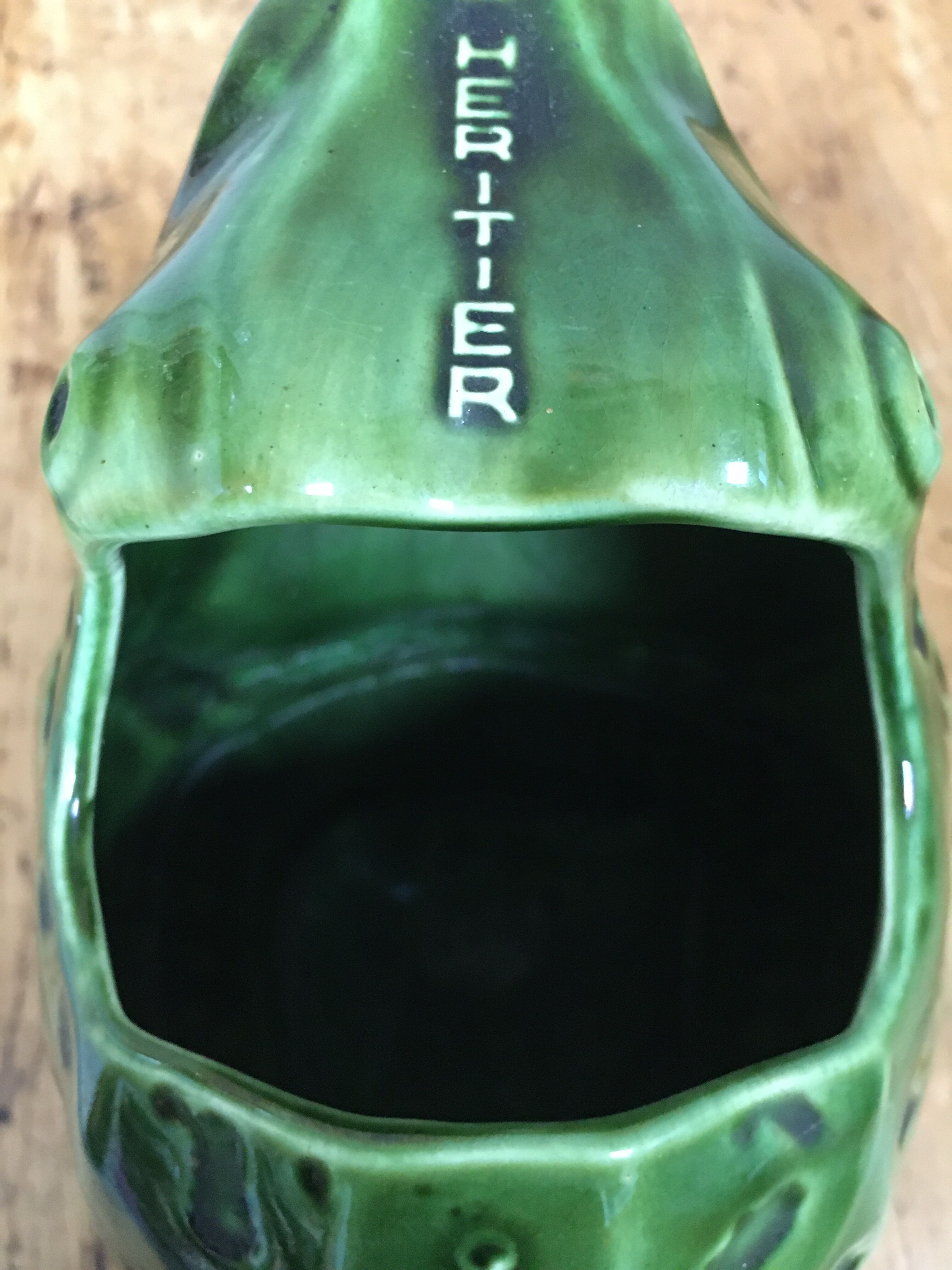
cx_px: 476
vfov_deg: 61.7
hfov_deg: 48.2
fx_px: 1063
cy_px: 635
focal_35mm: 29
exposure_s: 1/17
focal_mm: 4.15
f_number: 2.2
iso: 250
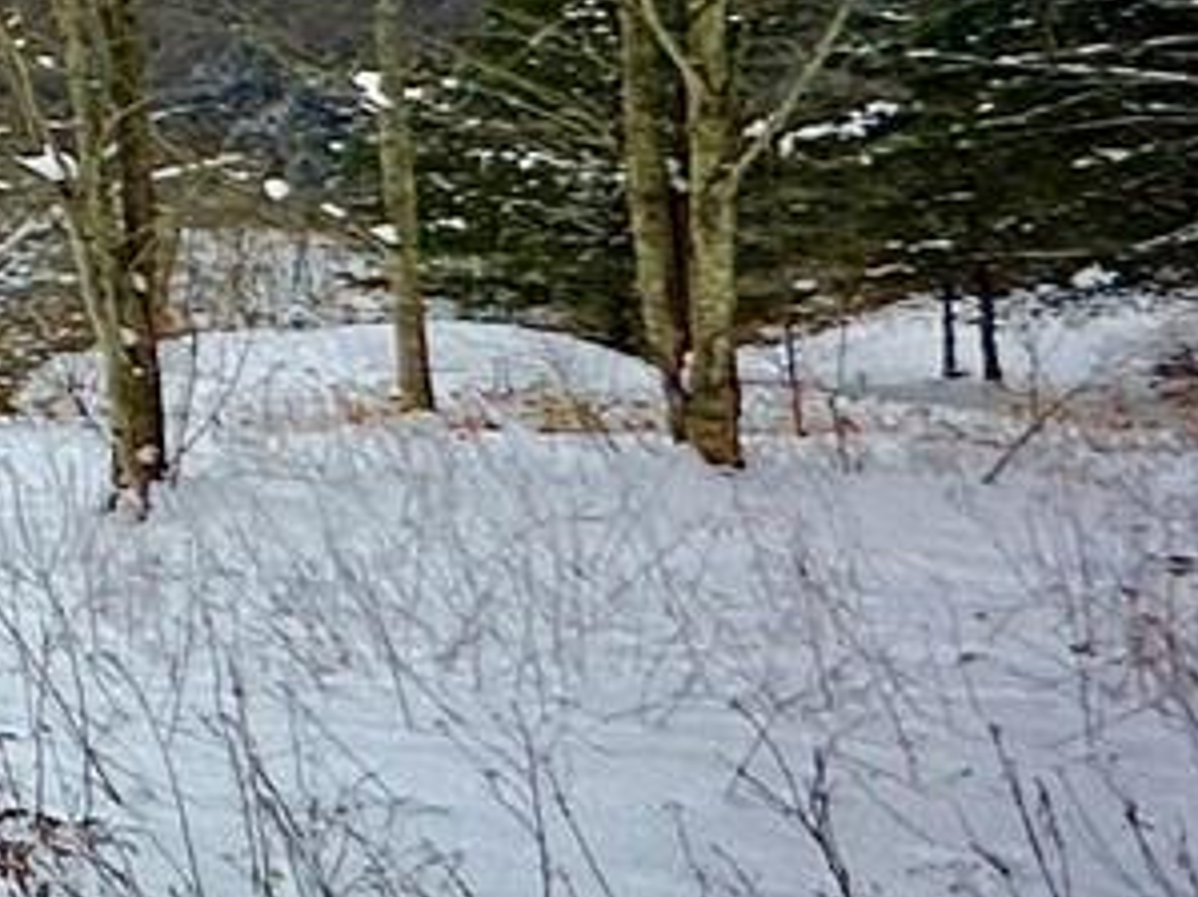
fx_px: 3321
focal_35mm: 96
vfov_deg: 15.1
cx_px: -2725
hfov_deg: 10.4
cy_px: -28
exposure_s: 1/2174
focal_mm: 2.22
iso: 40
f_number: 2.2
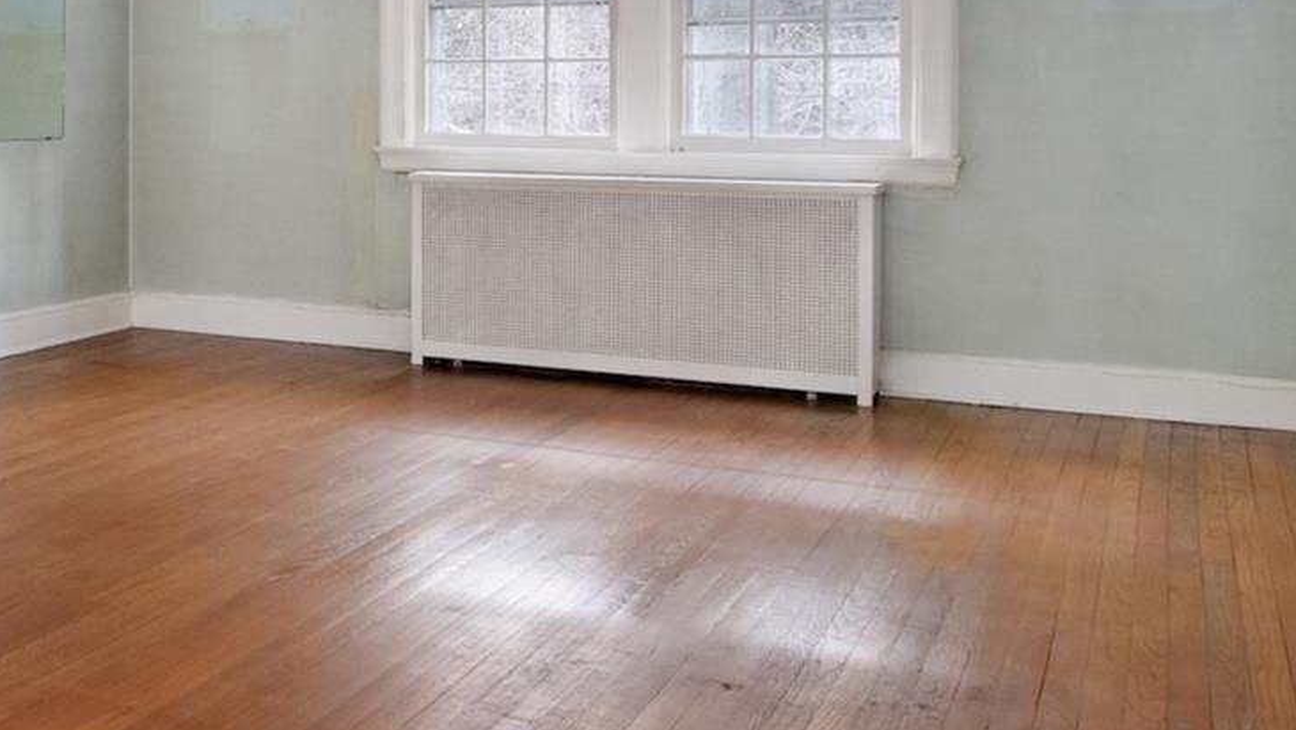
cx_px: -233
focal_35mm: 48
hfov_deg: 34.6
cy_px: 82
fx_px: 1666
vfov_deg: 24.1
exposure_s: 1/30
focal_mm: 11
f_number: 8
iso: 640
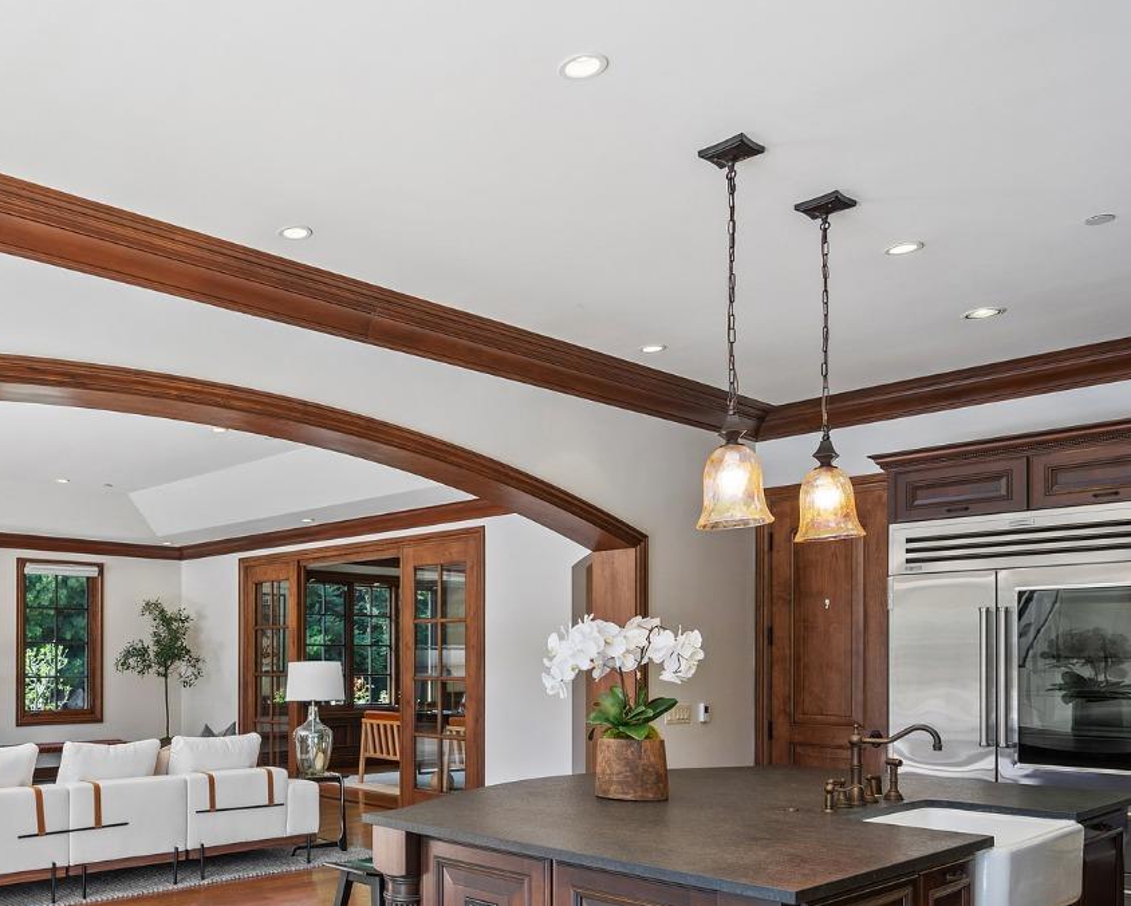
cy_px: 660
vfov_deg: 47.1
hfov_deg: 54.5
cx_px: 217
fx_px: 1005
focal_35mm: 30
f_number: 8
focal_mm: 18
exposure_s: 1/8
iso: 100
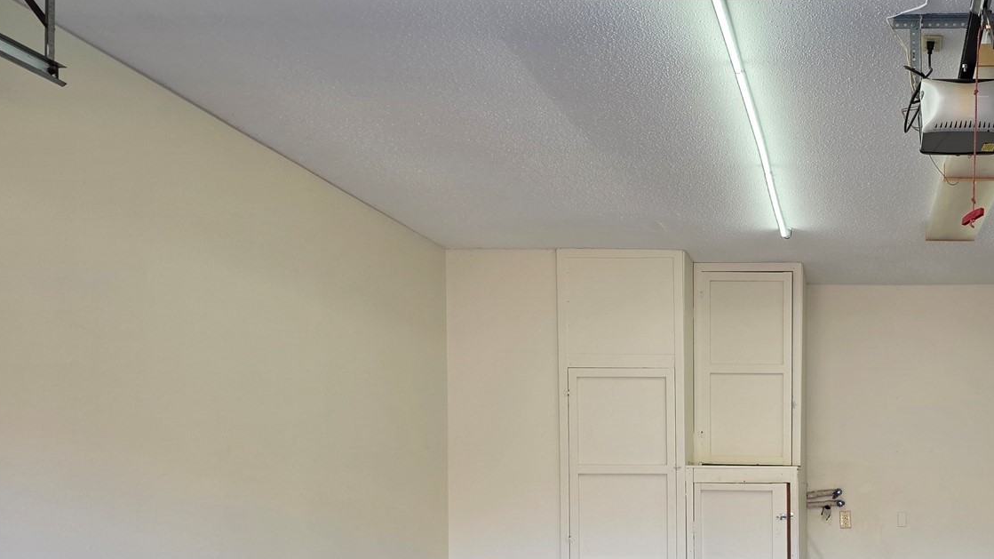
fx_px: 1133
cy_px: 523
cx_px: 825
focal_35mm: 43
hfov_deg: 44.5
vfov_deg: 26.6
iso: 125
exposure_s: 1/120
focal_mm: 6.25
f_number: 1.7
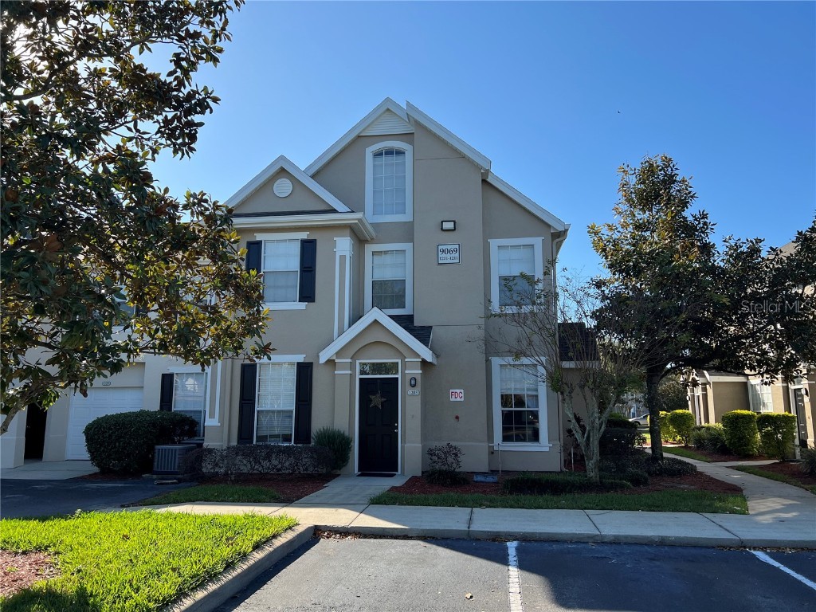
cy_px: 306
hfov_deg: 67.3
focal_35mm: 26
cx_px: 408
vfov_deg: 53.1
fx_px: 613
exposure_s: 1/2457
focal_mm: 5.7
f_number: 1.5
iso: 50
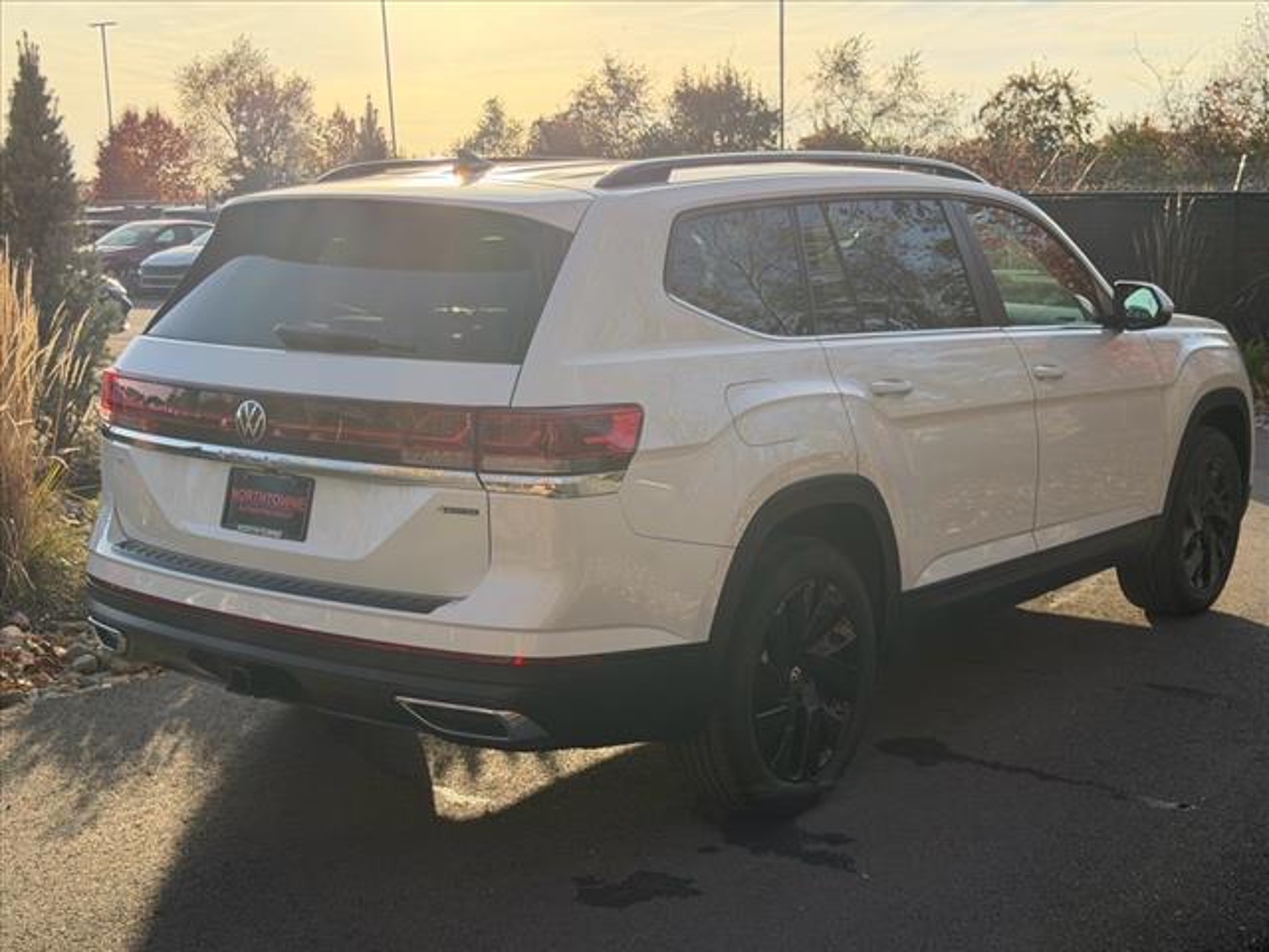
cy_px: 476
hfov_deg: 39.7
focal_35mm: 48
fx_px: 1760
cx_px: 634
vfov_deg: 30.3
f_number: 1.78
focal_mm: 6.76
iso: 100
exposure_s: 1/2976
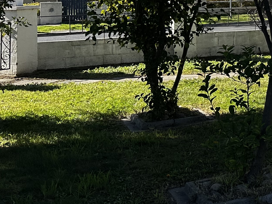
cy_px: -28
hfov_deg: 20.9
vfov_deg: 18.1
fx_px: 613
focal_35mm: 78
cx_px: 419
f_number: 1.78
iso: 80
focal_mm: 6.86
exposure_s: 1/4545
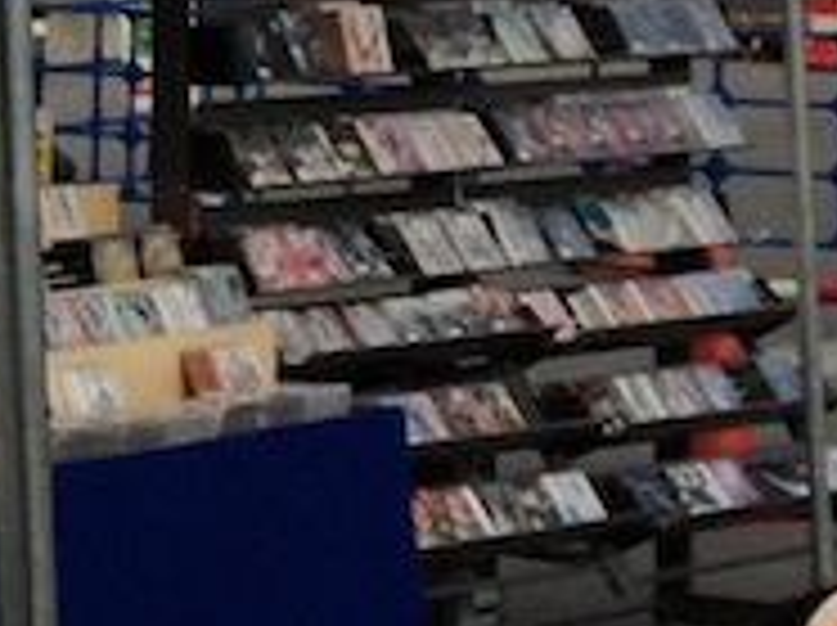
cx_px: -1512
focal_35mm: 207
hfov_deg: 8.3
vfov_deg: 7.1
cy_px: 99
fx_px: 4999
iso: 32
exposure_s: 1/612
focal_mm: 4.12
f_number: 2.2
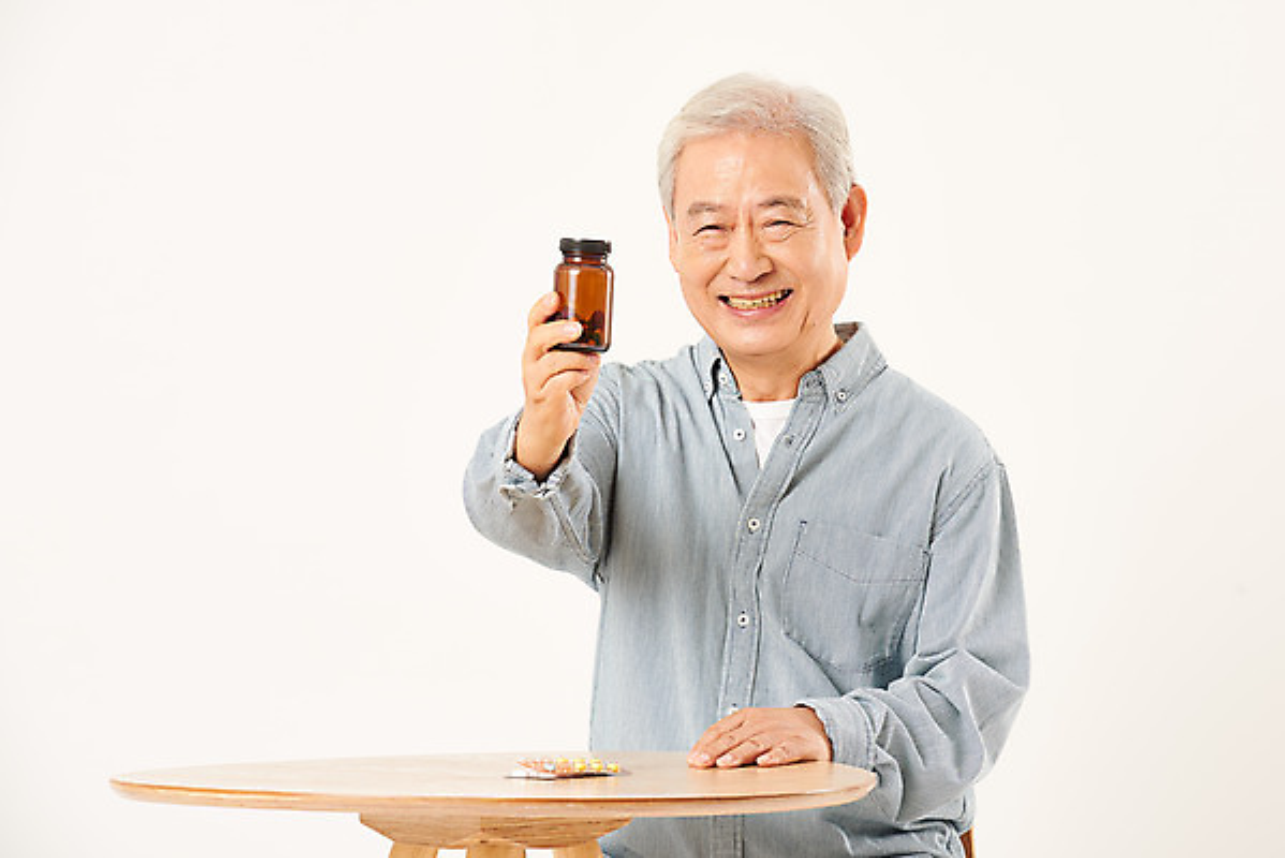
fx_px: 5356
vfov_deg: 9.2
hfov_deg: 13.7
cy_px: 429
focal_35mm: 150
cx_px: 642
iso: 100
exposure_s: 1/125
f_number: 8
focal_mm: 150
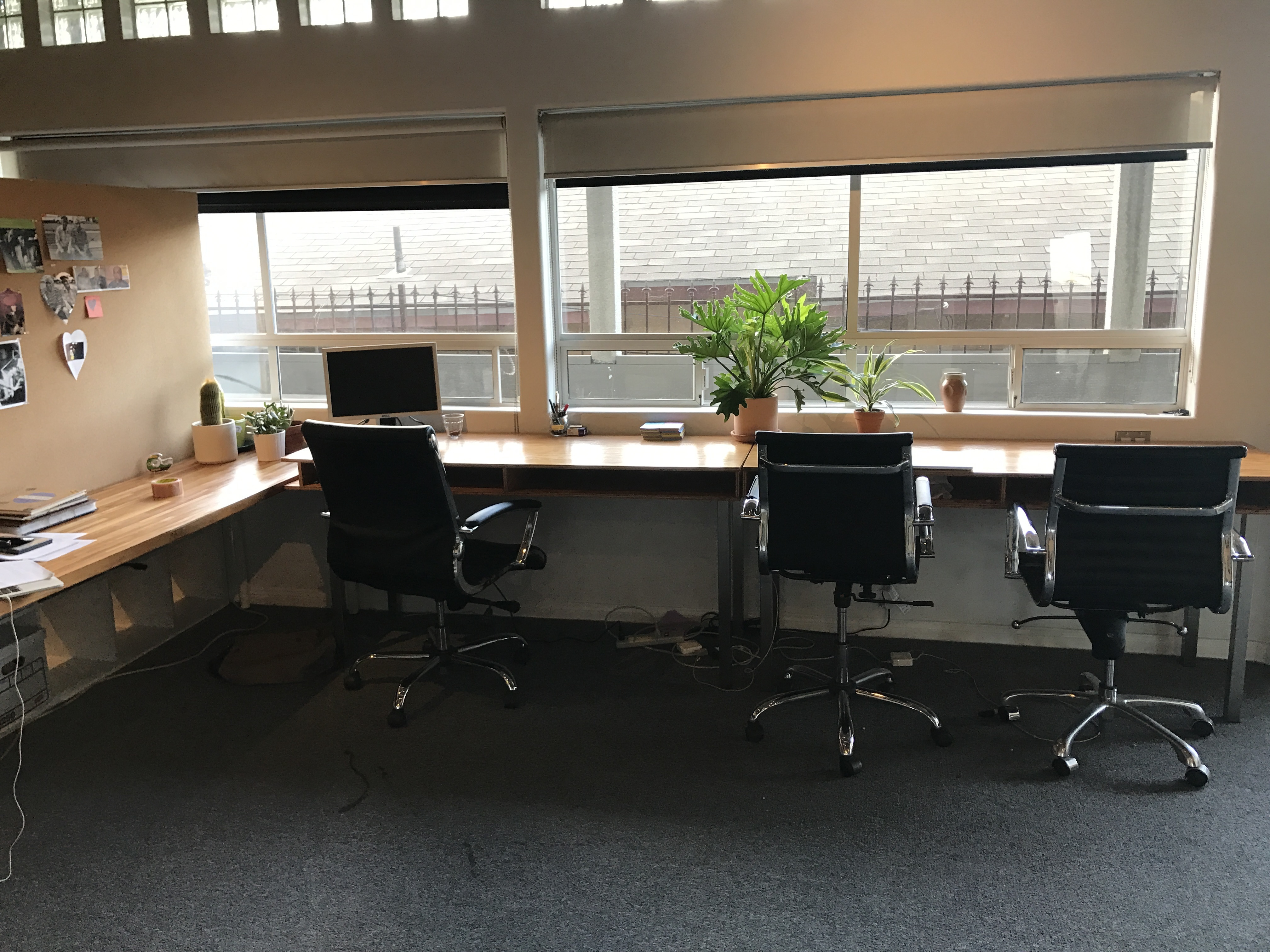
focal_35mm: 28
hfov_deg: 63.4
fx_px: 1027
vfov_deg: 49.7
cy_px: 476
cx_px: 635
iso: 25
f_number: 1.8
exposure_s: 1/30
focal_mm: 3.99
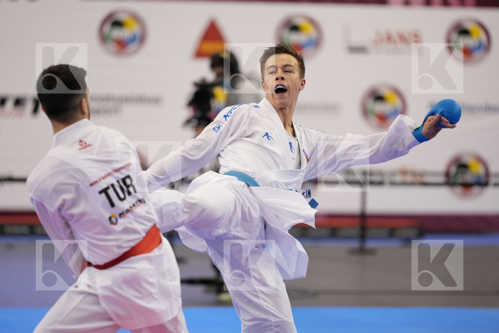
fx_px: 2772
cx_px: 250
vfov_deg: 6.9
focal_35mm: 200
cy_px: 166
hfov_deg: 10.3
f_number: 2.8
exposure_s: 1/1000
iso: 2500
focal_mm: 200
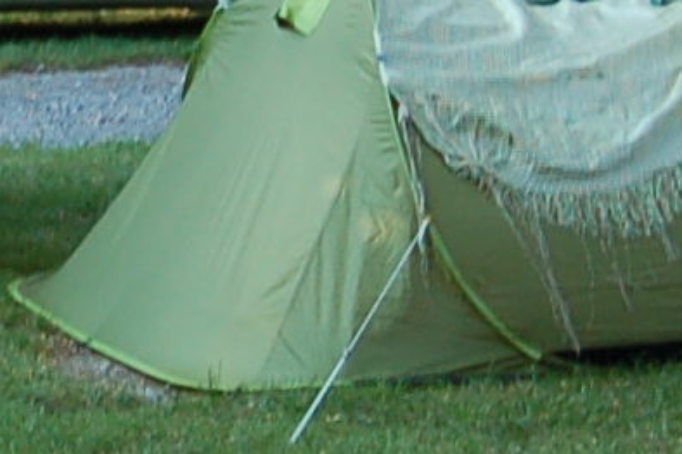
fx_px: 5641
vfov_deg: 4.6
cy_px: -166
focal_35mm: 298
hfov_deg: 6.9
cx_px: -85
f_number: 4.2
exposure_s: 1/60
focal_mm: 26
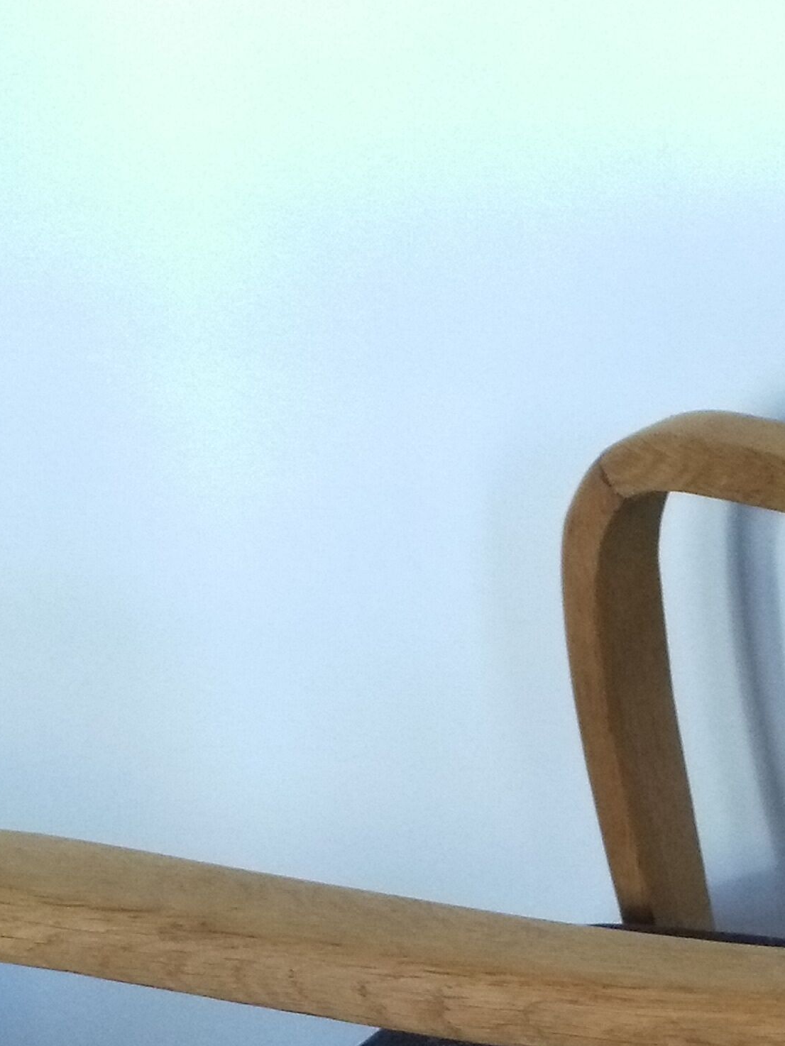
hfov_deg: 18.1
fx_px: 2388
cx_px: 828
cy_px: 1358
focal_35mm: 79
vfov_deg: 22.2
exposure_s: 1/33
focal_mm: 2.96
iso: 224
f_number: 2
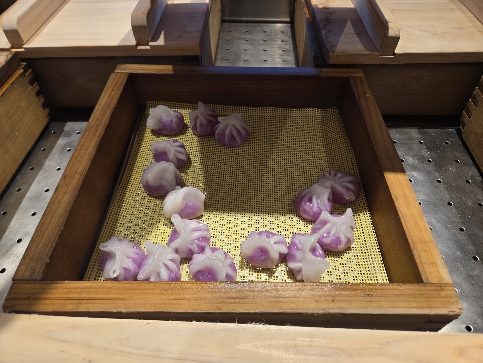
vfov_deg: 58.9
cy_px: 182
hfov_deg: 73.9
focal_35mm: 23
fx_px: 321
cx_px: 242
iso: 50
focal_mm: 5.4
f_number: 1.8
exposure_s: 1/120
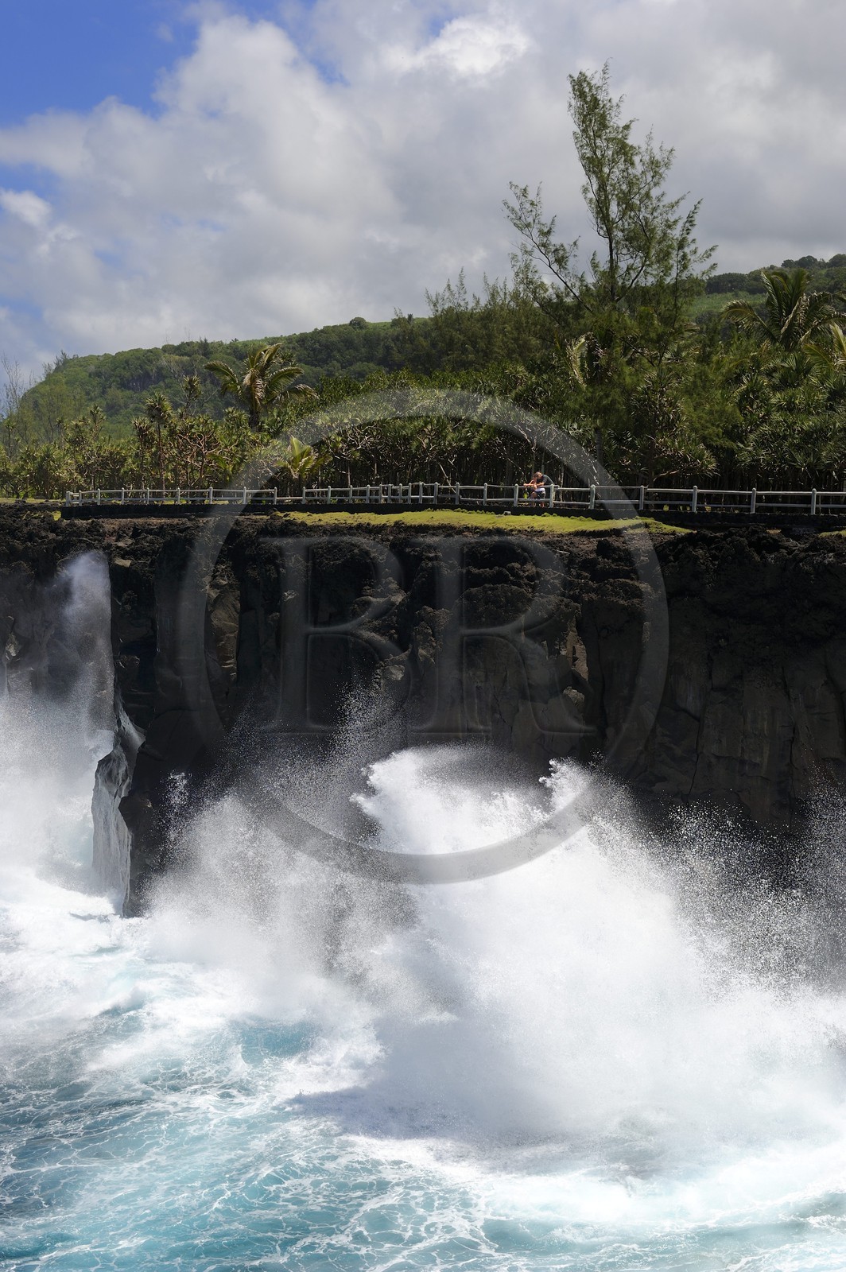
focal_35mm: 58
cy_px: 636
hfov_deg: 23.3
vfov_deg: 34.5
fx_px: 2048
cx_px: 423
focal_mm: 58
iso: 200
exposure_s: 1/400
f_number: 10
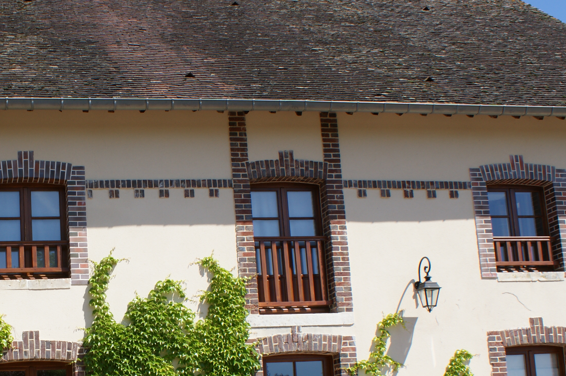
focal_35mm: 56
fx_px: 880
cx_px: 88
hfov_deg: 34.2
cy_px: 330
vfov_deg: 23.6
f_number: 10
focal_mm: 18
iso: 100
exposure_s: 1/125
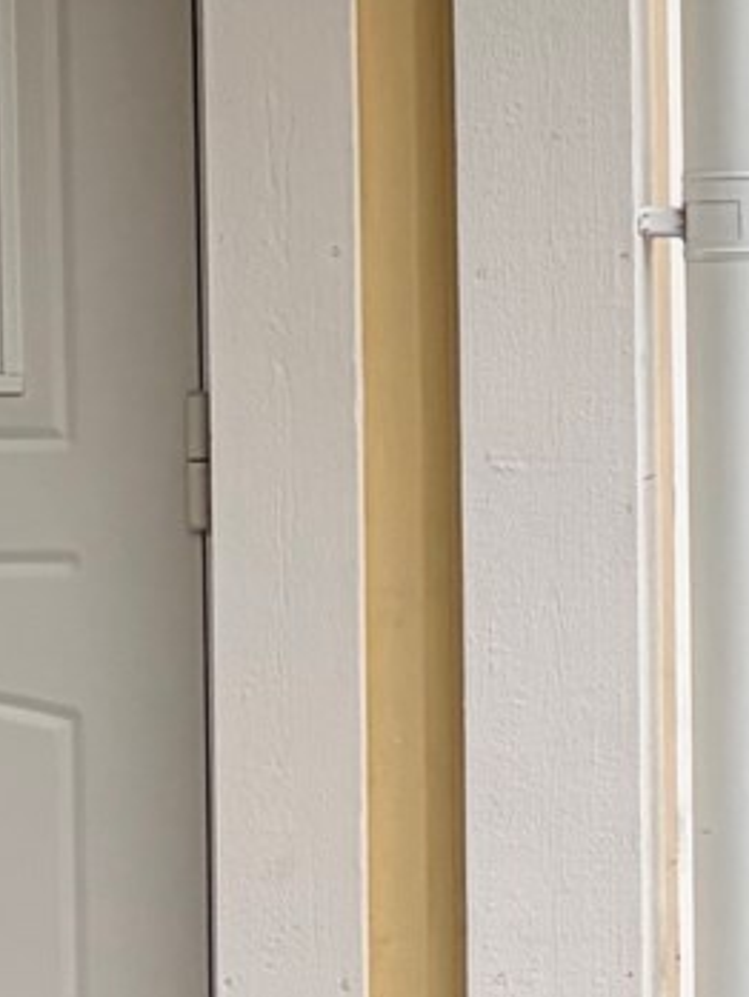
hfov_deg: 8.9
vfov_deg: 12.3
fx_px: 4642
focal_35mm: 161
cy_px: 537
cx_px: 1326
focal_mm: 5.96
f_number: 1.6
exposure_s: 1/60
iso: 160
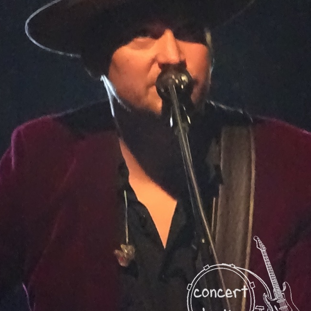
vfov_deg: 2.1
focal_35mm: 831
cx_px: 155
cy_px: 146
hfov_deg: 2.1
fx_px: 8447
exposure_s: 1/50
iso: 6400
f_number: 6.3
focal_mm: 119.94
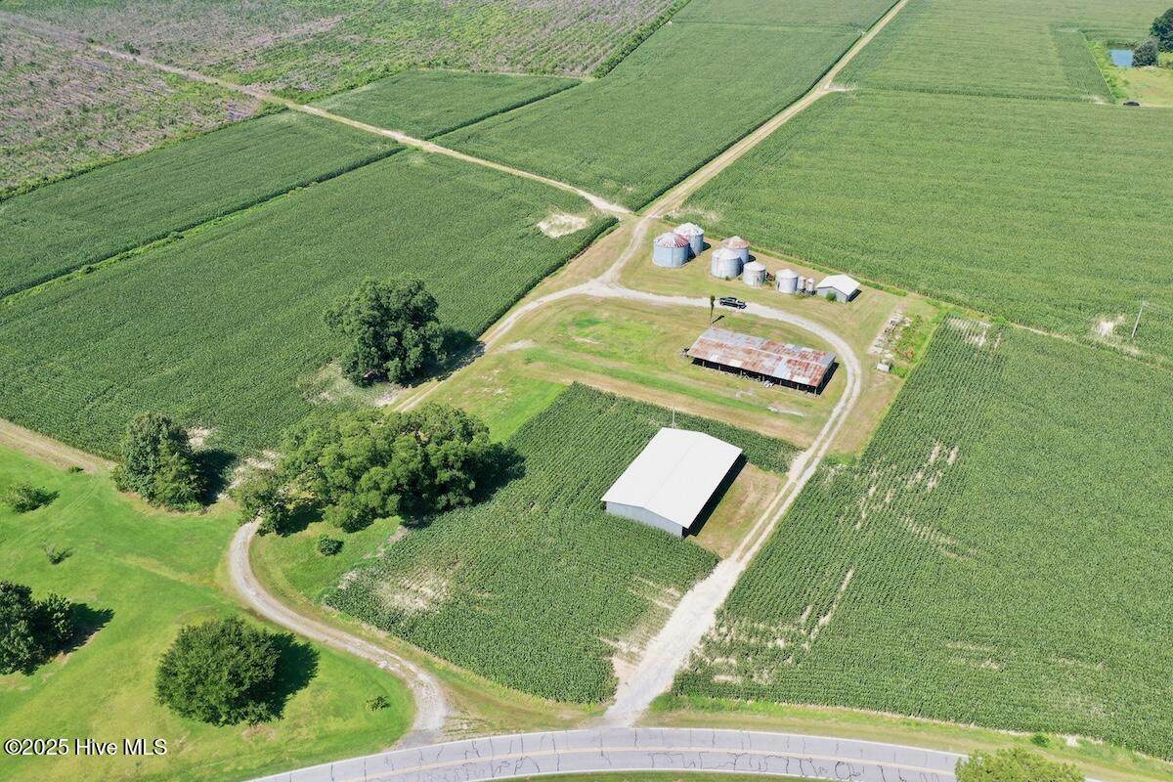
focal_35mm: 28
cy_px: 391
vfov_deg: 46.4
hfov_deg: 65.5
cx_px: 586
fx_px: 912
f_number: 5
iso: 100
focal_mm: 10.26
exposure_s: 1/240
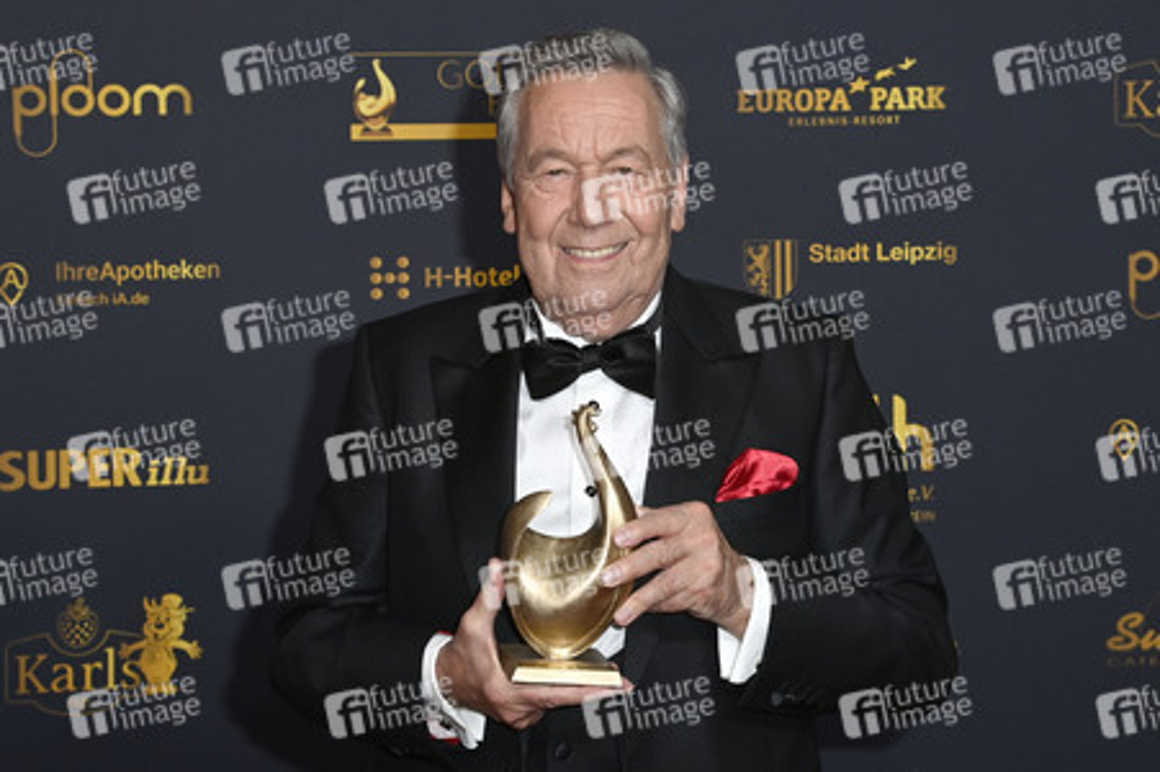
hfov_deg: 31.0
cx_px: 580
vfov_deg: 20.9
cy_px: 386
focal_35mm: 65
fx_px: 2093
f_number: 6.3
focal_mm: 65
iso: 2000
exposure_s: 1/250
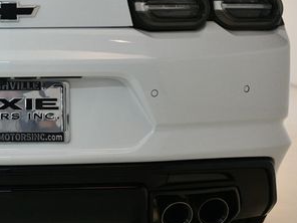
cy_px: 78
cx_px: 15
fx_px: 712
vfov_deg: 17.7
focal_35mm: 83
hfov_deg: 22.8
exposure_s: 1/125
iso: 900
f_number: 4
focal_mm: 27
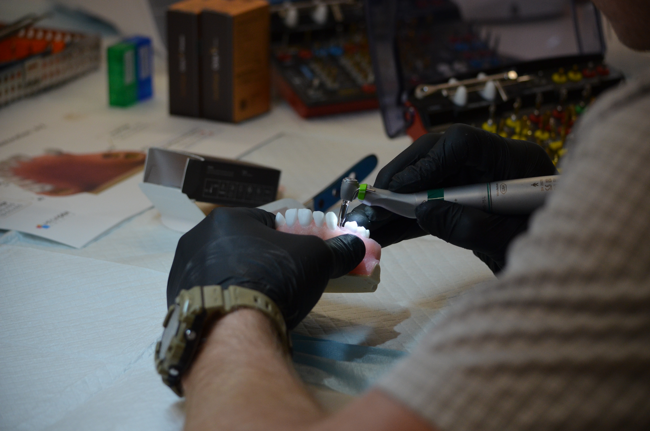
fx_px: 2324
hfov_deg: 15.9
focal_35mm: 129
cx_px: 325
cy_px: 216
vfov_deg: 10.6
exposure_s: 1/500
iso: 1000
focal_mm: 86
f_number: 4.5
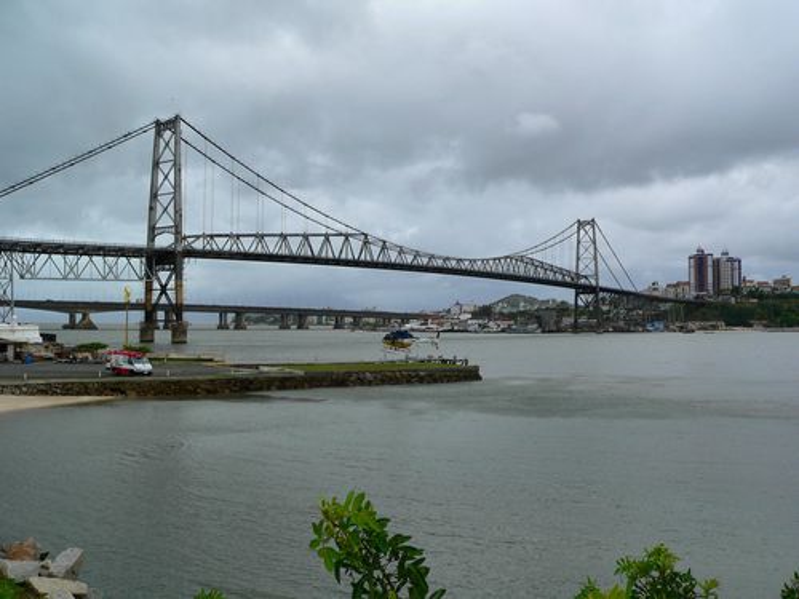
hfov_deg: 51.4
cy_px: 300
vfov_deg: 39.7
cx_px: 400
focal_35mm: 36
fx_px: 831
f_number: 5.6
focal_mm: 6
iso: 80
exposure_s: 1/500
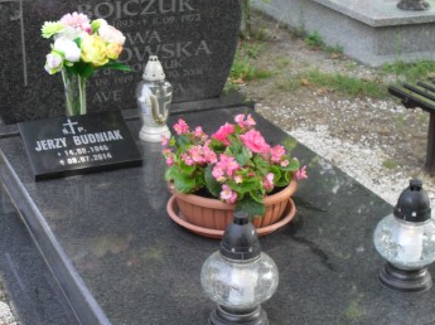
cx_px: 218
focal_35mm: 65
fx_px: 816
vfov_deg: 22.4
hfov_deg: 29.9
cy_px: 224
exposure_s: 1/60
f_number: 3.2
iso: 100
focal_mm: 6.3
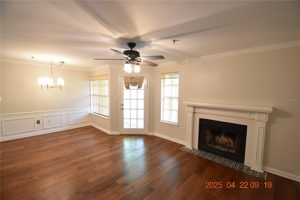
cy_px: 100
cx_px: 150
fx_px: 125
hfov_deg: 100.4
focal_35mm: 15
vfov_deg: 77.3
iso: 800
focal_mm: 10
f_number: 4
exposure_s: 1/30
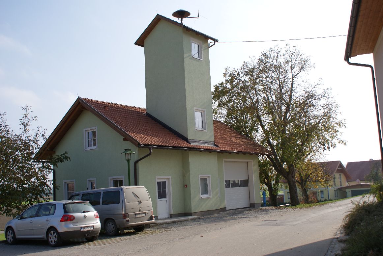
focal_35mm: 39
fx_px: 415
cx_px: 192
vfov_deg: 34.3
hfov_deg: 49.5
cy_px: 128
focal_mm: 26
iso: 100
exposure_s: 1/640
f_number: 5
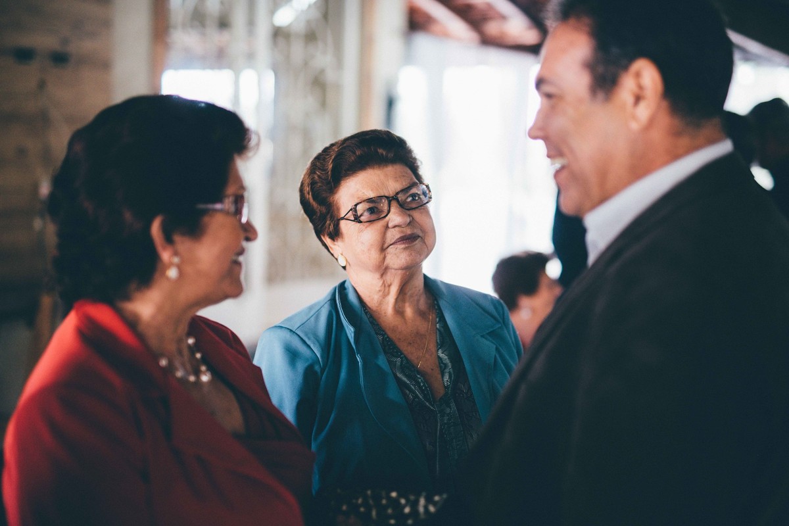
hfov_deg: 39.6
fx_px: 1096
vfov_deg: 27.0
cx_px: 394
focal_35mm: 50
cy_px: 263
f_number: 1.4
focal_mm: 50
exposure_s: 1/160
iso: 640
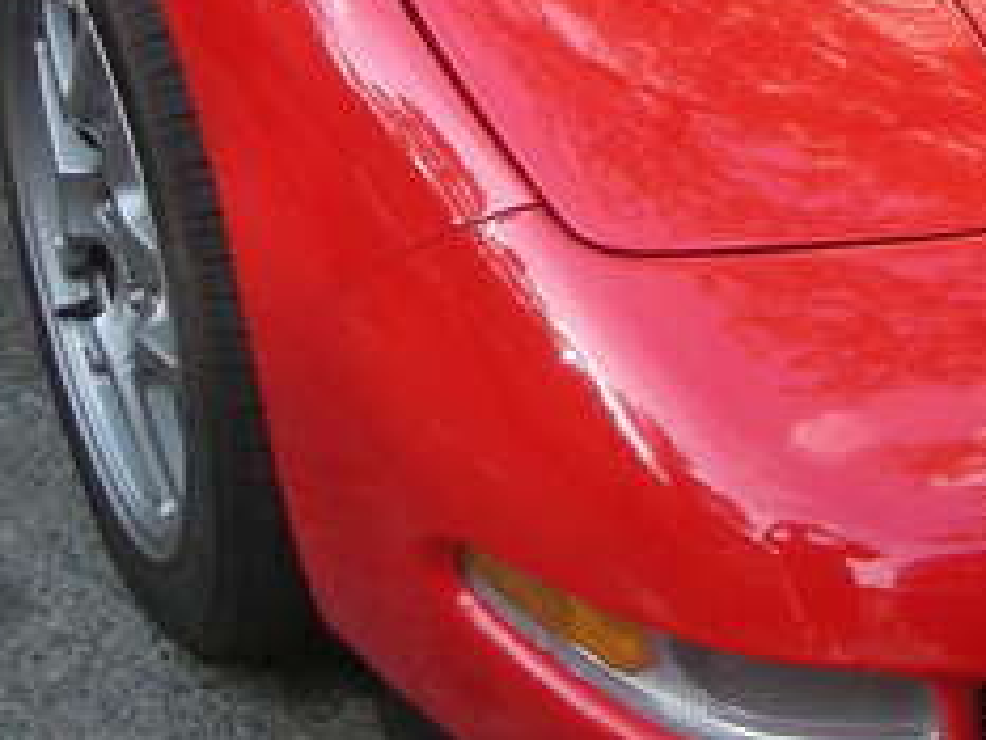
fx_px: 3420
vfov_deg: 12.0
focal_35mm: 120
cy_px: -207
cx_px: 1016
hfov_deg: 16.0
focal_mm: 5.7
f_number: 2.8
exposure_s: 1/175
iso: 50
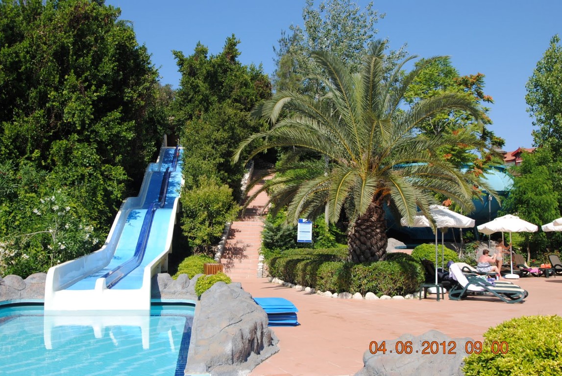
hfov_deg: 53.1
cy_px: 188
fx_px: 563
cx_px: 281
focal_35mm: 36
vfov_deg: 37.0
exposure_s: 1/200
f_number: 7.1
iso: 100
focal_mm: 24
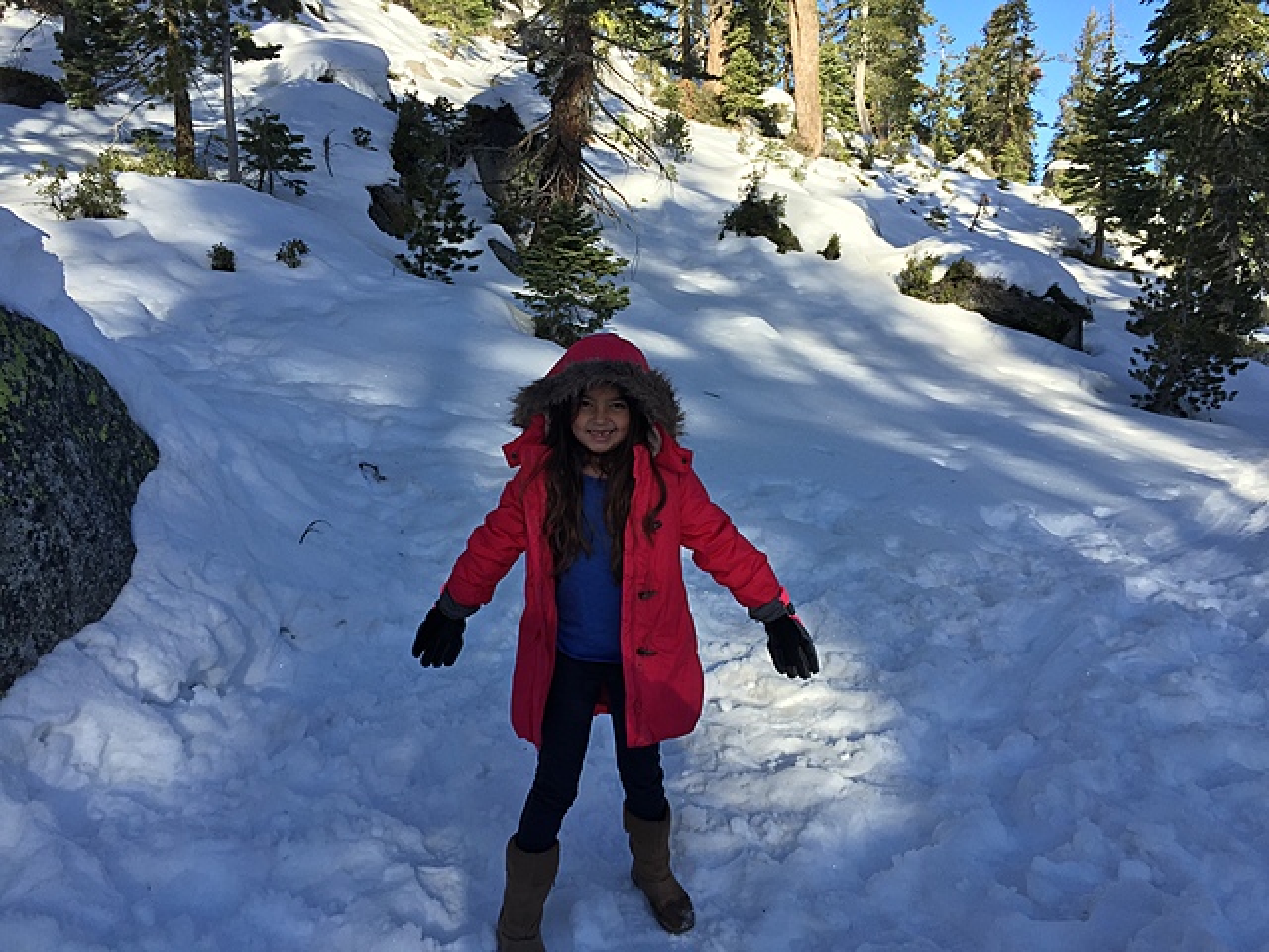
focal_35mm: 29
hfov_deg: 61.7
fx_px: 1063
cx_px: 634
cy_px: 476
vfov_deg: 48.2
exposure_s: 1/1014
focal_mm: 4.15
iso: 32
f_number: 2.2
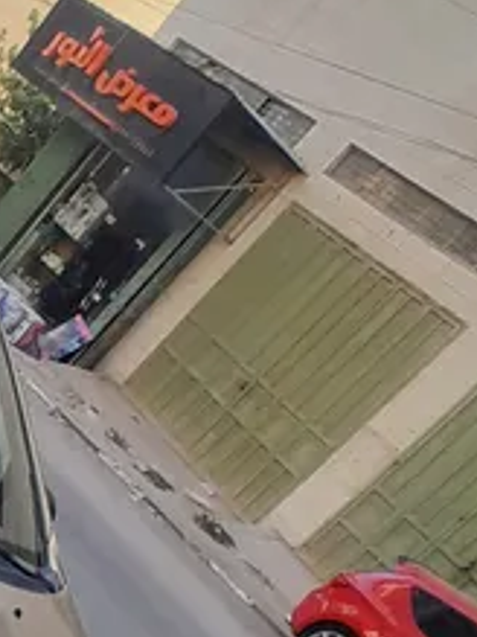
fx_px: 1030
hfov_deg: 22.3
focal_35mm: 56
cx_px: -204
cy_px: 556
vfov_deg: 32.9
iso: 40
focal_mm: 1.46
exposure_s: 1/251
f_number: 2.2
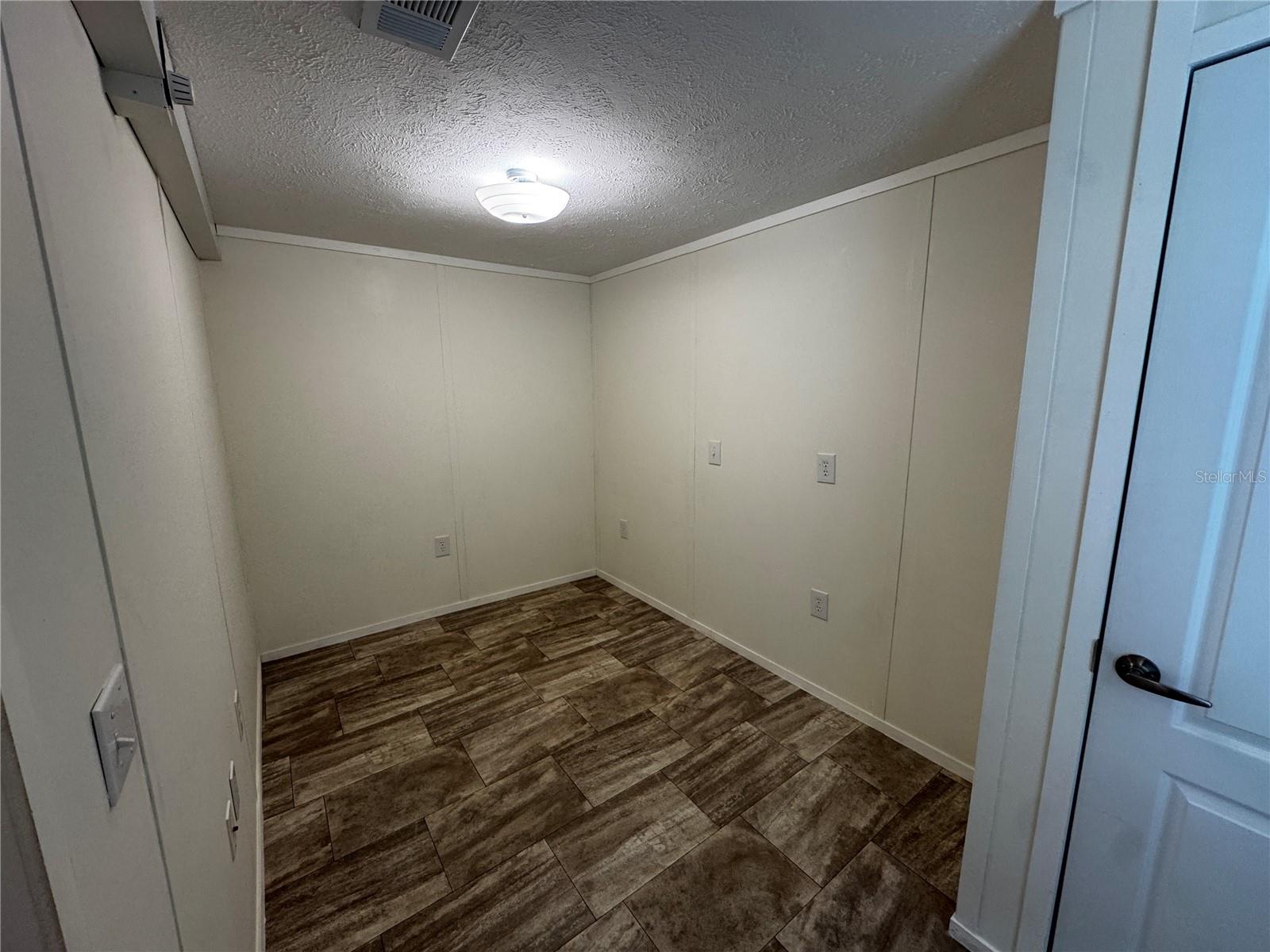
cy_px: 476
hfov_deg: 102.1
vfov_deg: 85.7
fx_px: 514
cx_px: 635
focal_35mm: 14
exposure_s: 1/120
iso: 200
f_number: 2.2
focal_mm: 2.22
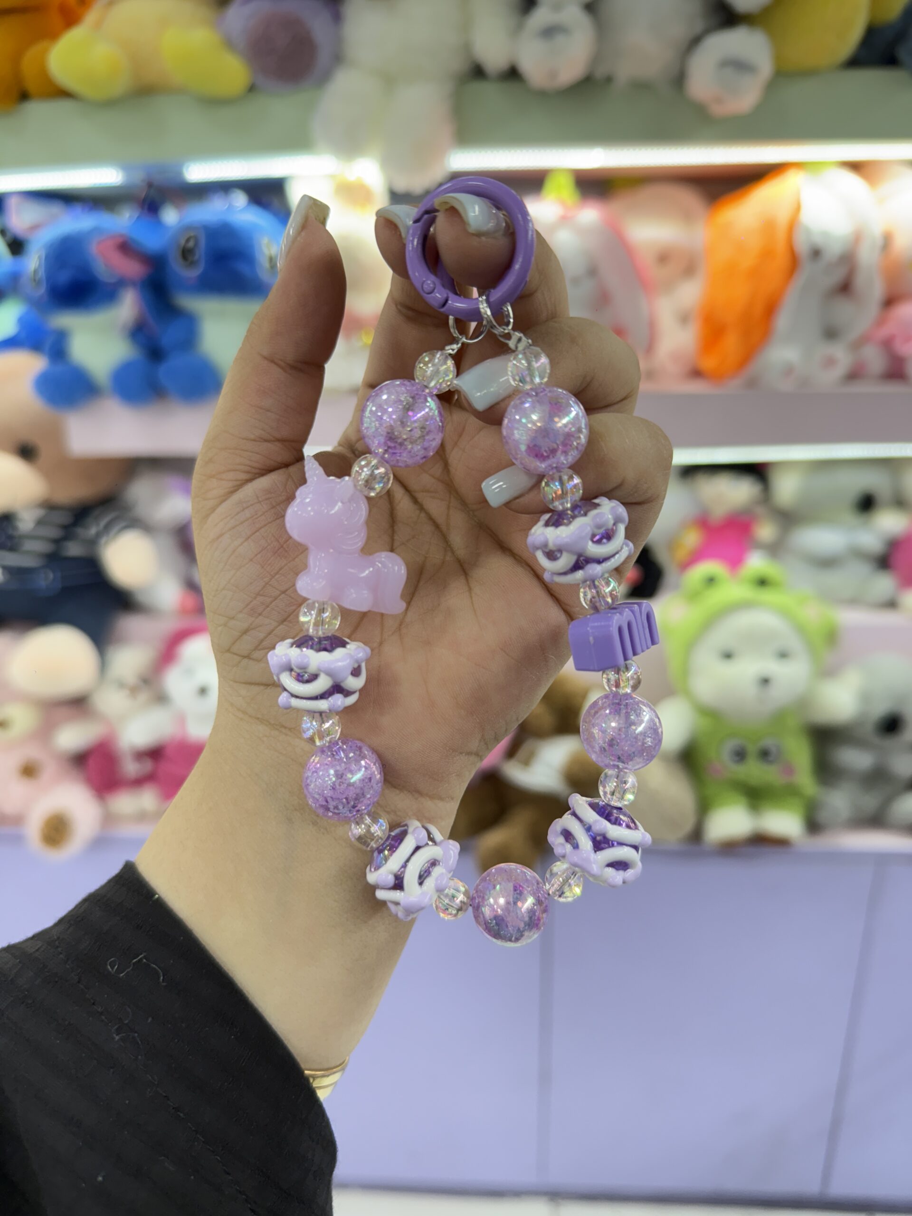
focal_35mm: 24
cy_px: 608
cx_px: 456
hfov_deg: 56.8
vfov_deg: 71.6
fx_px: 843
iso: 100
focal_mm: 6.76
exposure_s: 1/100
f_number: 1.78
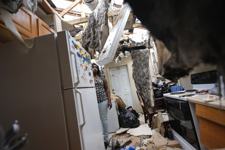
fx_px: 106
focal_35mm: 17
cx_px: 112
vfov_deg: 70.4
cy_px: 75
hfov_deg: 93.3
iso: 125
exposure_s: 1/250
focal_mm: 17
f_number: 2.8
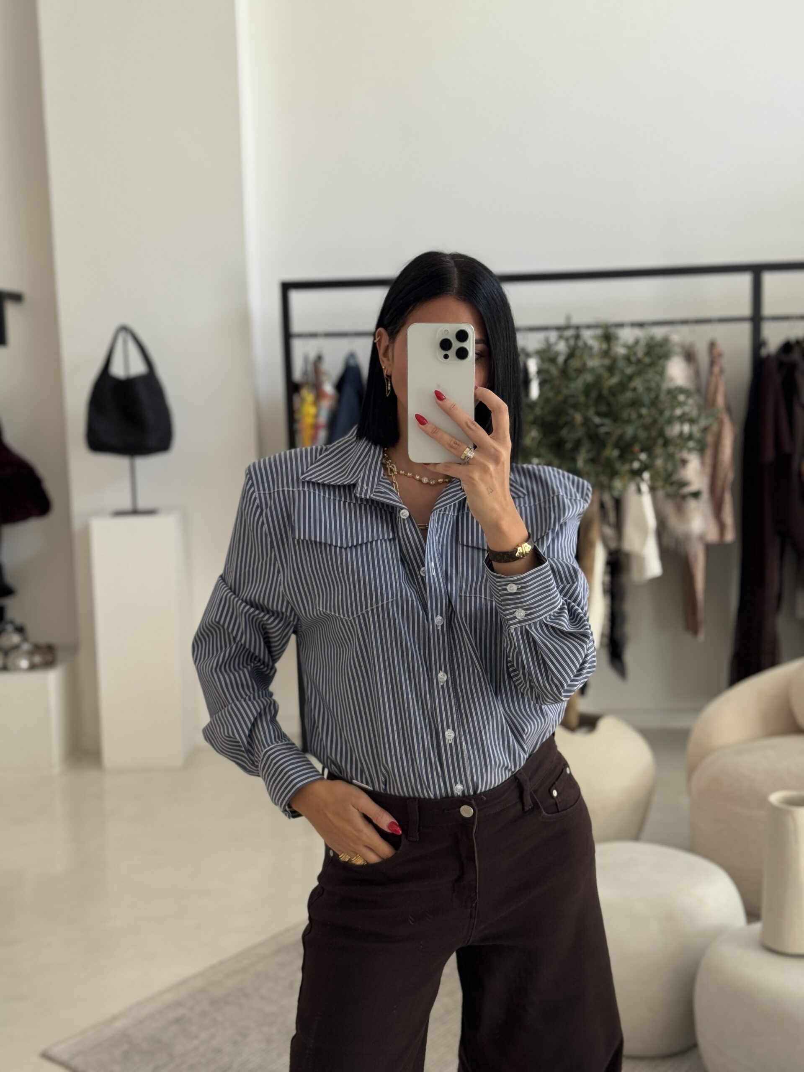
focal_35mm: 48
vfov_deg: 39.7
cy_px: 536
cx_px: 402
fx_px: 1486
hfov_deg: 30.3
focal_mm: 6.76
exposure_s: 1/209
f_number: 1.78
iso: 50
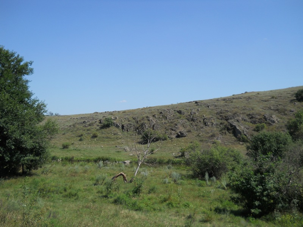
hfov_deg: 45.8
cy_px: 114
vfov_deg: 35.1
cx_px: 152
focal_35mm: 41
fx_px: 359
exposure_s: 1/320
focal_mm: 6.72
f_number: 5.5
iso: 80
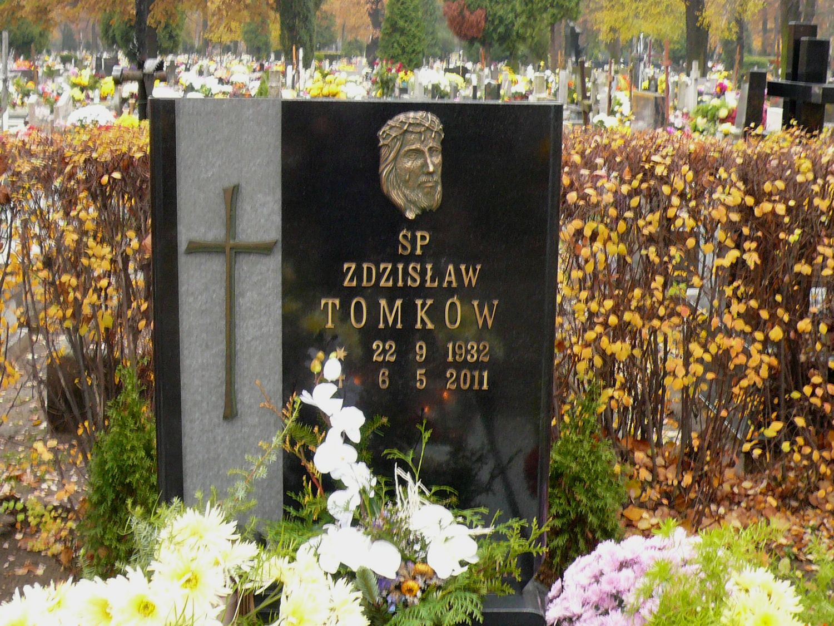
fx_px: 1277
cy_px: 313
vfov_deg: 27.5
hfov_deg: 36.2
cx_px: 417
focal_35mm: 53
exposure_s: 1/15
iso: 100
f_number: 3
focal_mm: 5.7
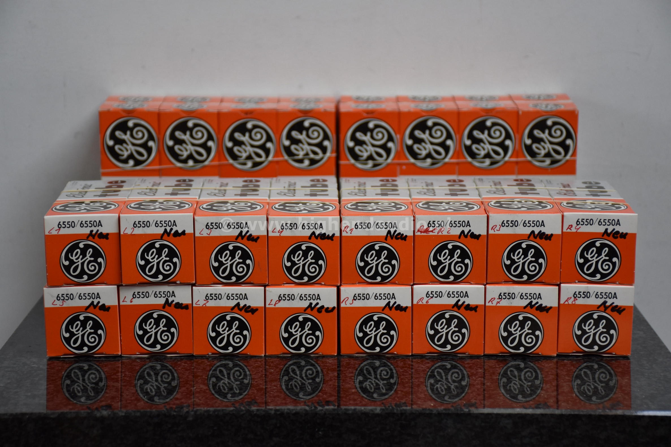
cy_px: 224
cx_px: 336
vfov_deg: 15.2
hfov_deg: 22.6
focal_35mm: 90
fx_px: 1677
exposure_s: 1/250
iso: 560
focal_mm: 60
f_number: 5
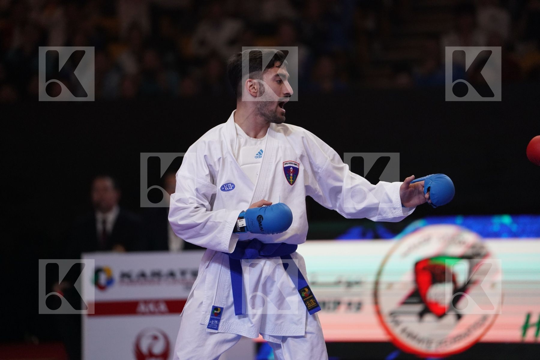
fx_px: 3000
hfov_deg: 10.3
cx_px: 270
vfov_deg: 6.9
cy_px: 180
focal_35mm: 200
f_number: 2.8
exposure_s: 1/1000
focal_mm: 200
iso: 3200
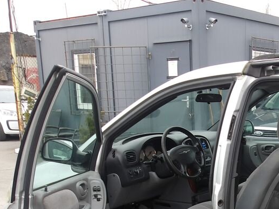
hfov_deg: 34.5
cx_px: 242
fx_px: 427
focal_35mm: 53
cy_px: 197
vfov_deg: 26.4
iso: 100
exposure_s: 1/43
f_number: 3
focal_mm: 4.9
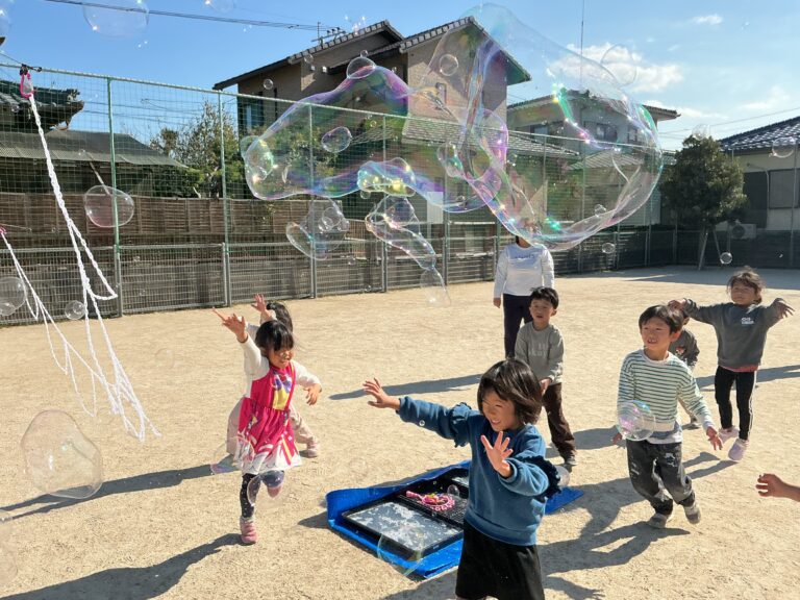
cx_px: 400
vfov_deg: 48.2
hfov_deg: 61.7
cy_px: 300
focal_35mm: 29
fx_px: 670
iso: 25
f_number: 1.8
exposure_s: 1/2427
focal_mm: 3
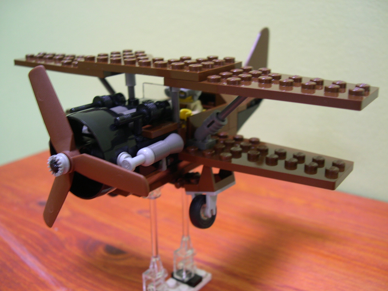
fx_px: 426
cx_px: 194
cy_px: 146
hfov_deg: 49.0
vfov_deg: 37.7
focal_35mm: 38
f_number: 2.8
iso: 100
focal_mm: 8
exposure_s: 1/14.3
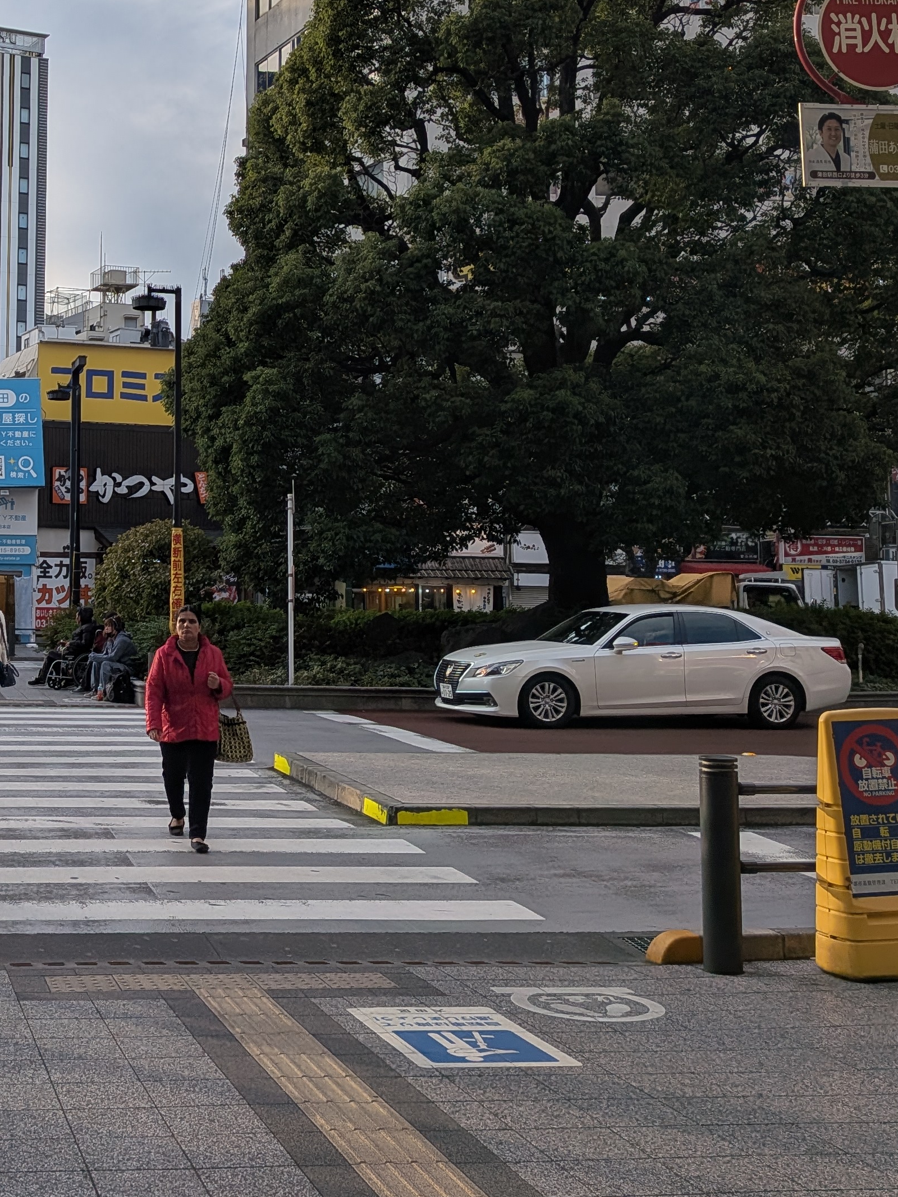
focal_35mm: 45
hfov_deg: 30.6
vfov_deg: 41.5
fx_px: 1556
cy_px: 391
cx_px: 77
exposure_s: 1/1350
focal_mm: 4.53
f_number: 1.7
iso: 28
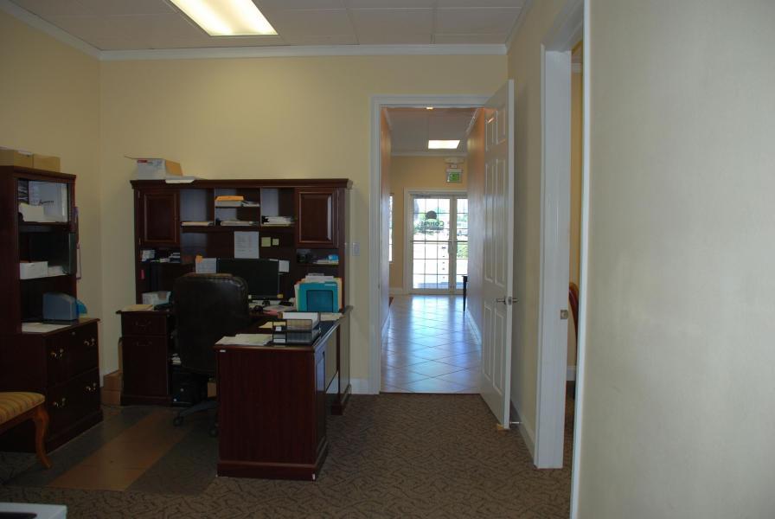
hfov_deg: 61.9
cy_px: 260
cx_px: 388
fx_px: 647
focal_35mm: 30
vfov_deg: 43.7
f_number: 3.8
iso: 200
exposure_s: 1/60
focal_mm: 20
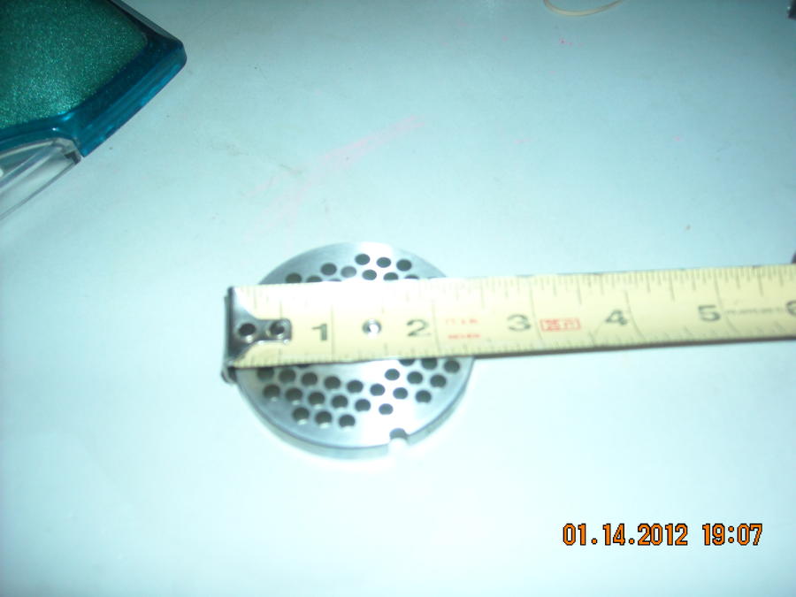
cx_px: 398
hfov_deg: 52.6
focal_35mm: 35
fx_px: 805
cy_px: 298
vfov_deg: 40.7
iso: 200
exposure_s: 1/60
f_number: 2.8
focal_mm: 5.7
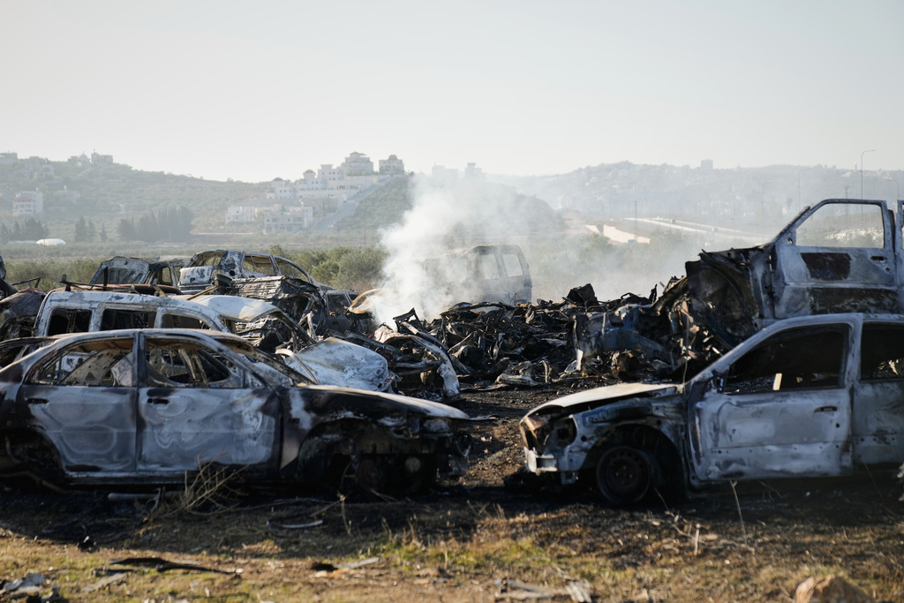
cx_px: 452
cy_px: 302
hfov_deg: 32.9
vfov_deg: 22.3
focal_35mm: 61
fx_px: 1532
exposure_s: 1/3200
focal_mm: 61
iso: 320
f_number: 2.8
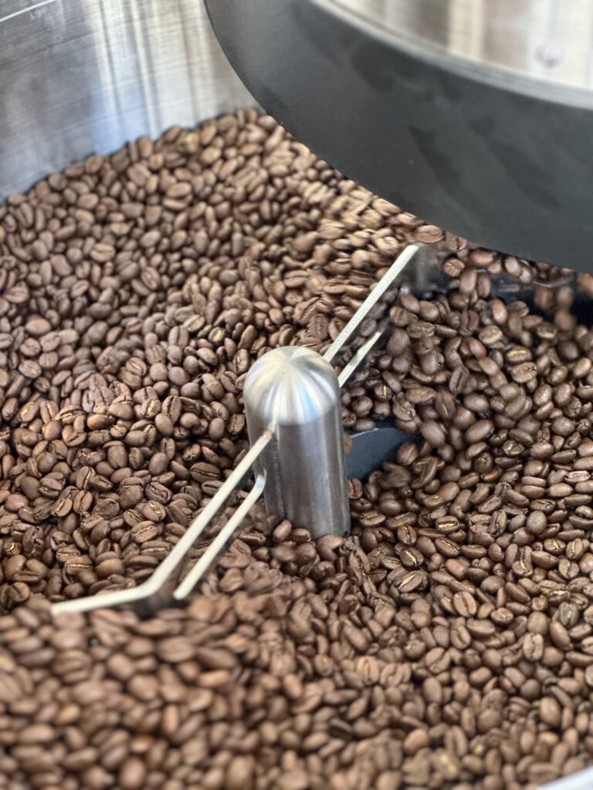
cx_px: 296
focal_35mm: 77
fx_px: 1759
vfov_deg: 25.3
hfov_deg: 19.1
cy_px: 395
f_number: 2.8
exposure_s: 1/40
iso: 400
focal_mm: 9
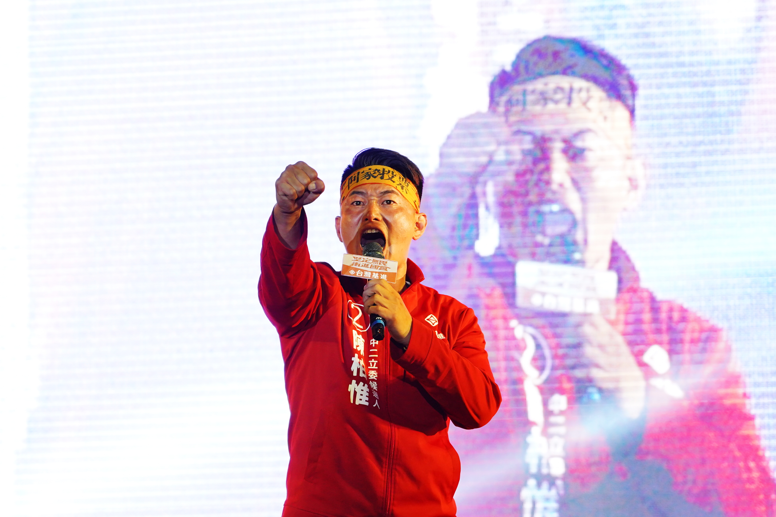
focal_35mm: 151
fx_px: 3255
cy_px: 258
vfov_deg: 9.1
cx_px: 388
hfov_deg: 13.6
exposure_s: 1/500
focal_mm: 101
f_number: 4
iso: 1600
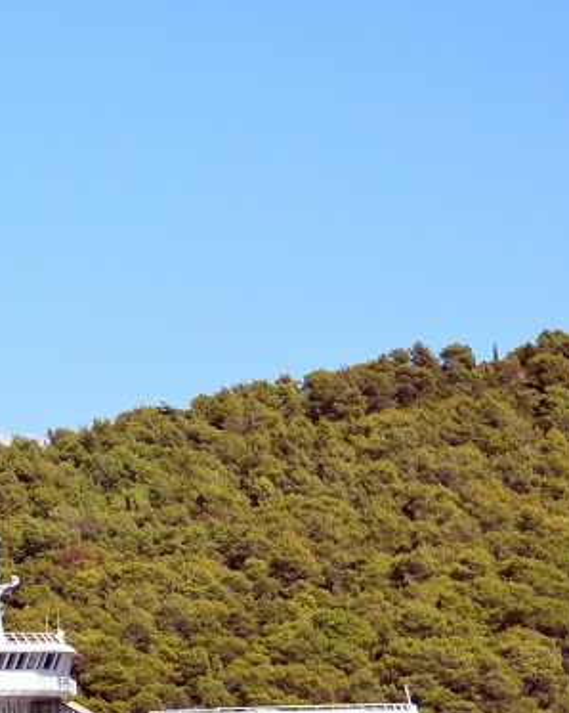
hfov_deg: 5.4
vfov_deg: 6.8
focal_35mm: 282
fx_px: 5946
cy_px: 613
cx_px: -194
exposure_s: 1/6400
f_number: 4.5
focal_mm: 75
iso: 640
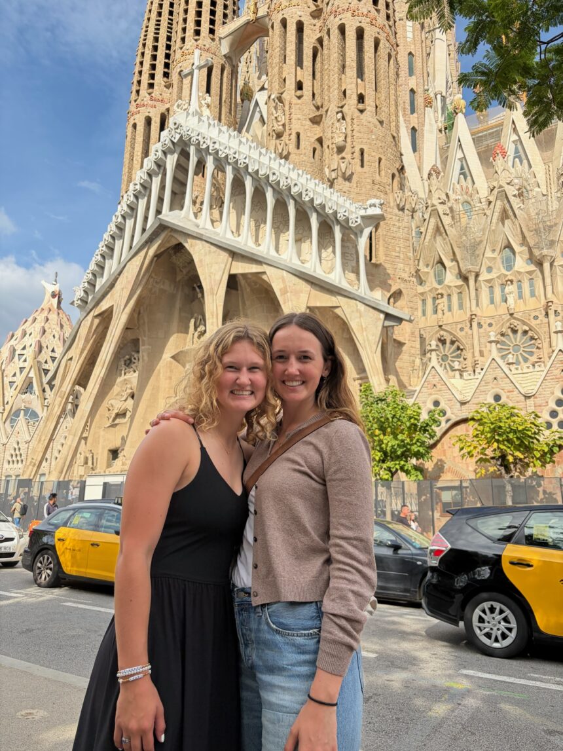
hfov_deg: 53.1
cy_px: 376
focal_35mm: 26
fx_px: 564
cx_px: 282
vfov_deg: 67.3
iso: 50
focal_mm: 5.96
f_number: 1.6
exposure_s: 1/2075
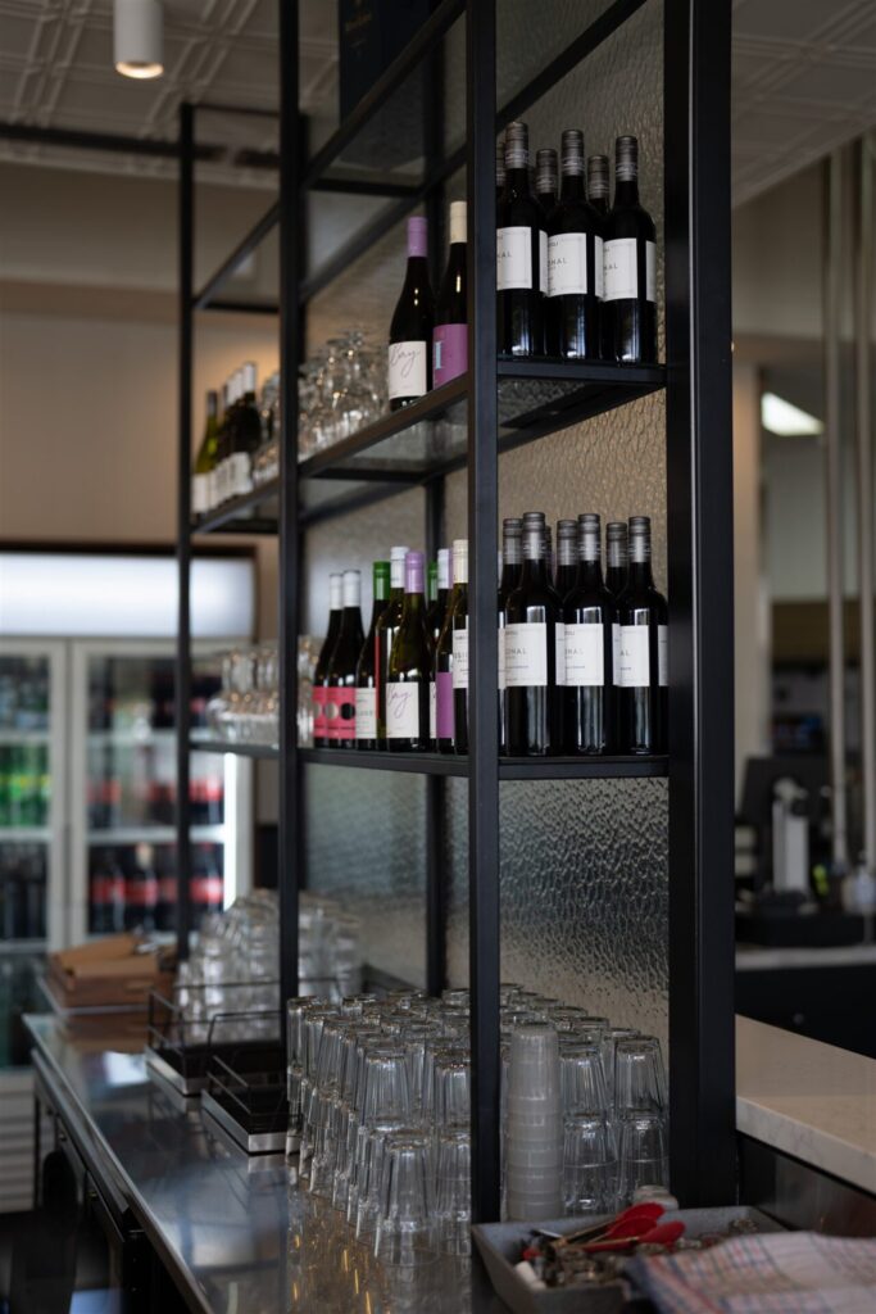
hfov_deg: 27.0
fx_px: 1824
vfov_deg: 39.6
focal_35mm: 50
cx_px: 438
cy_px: 657
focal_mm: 50
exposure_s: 1/320
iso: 100
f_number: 1.8
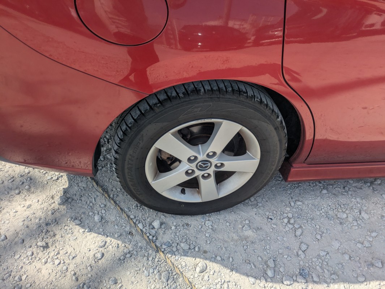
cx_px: 192
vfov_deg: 54.9
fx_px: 278
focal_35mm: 25
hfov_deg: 69.4
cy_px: 144
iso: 53
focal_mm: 5.43
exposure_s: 1/2294
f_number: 1.89
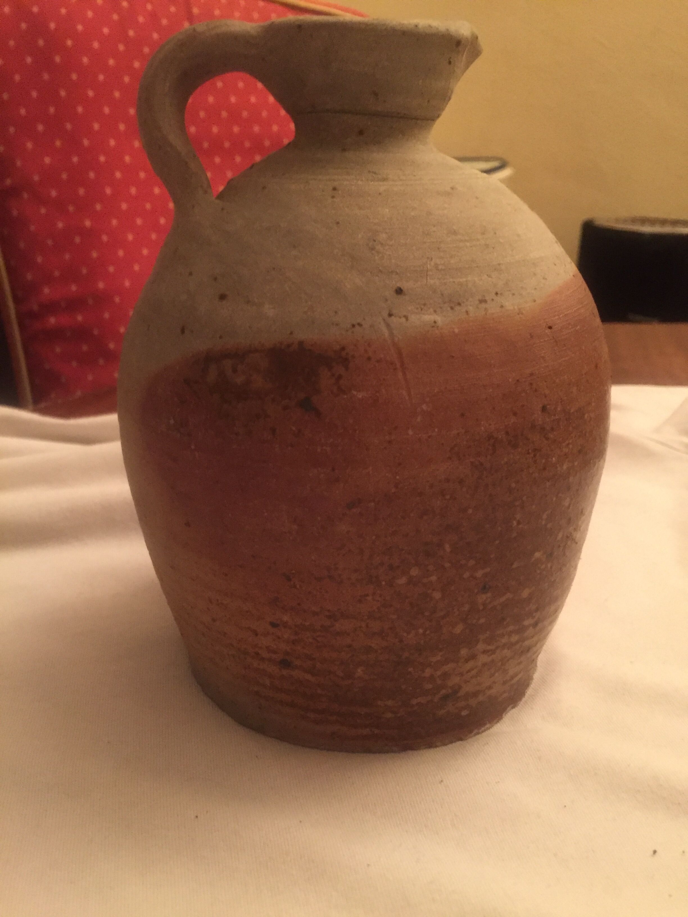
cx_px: 344
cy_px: 458
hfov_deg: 48.2
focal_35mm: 29
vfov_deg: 61.7
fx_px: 769
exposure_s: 1/17
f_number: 2.2
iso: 250
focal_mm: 4.15
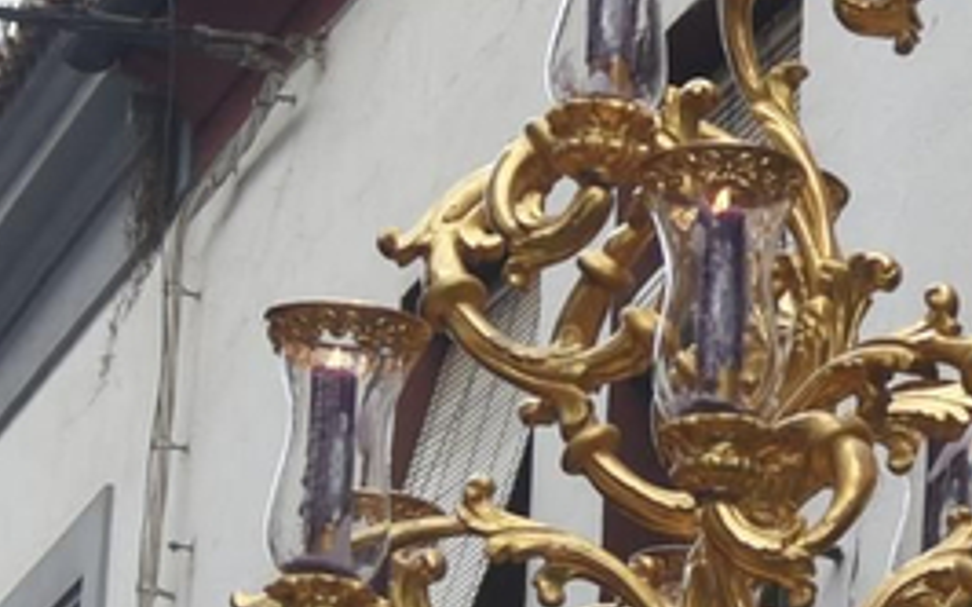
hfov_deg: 11.6
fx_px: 4713
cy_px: 344
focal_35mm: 178
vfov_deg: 7.4
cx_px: 1122
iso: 250
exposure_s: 1/320
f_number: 5.6
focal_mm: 29
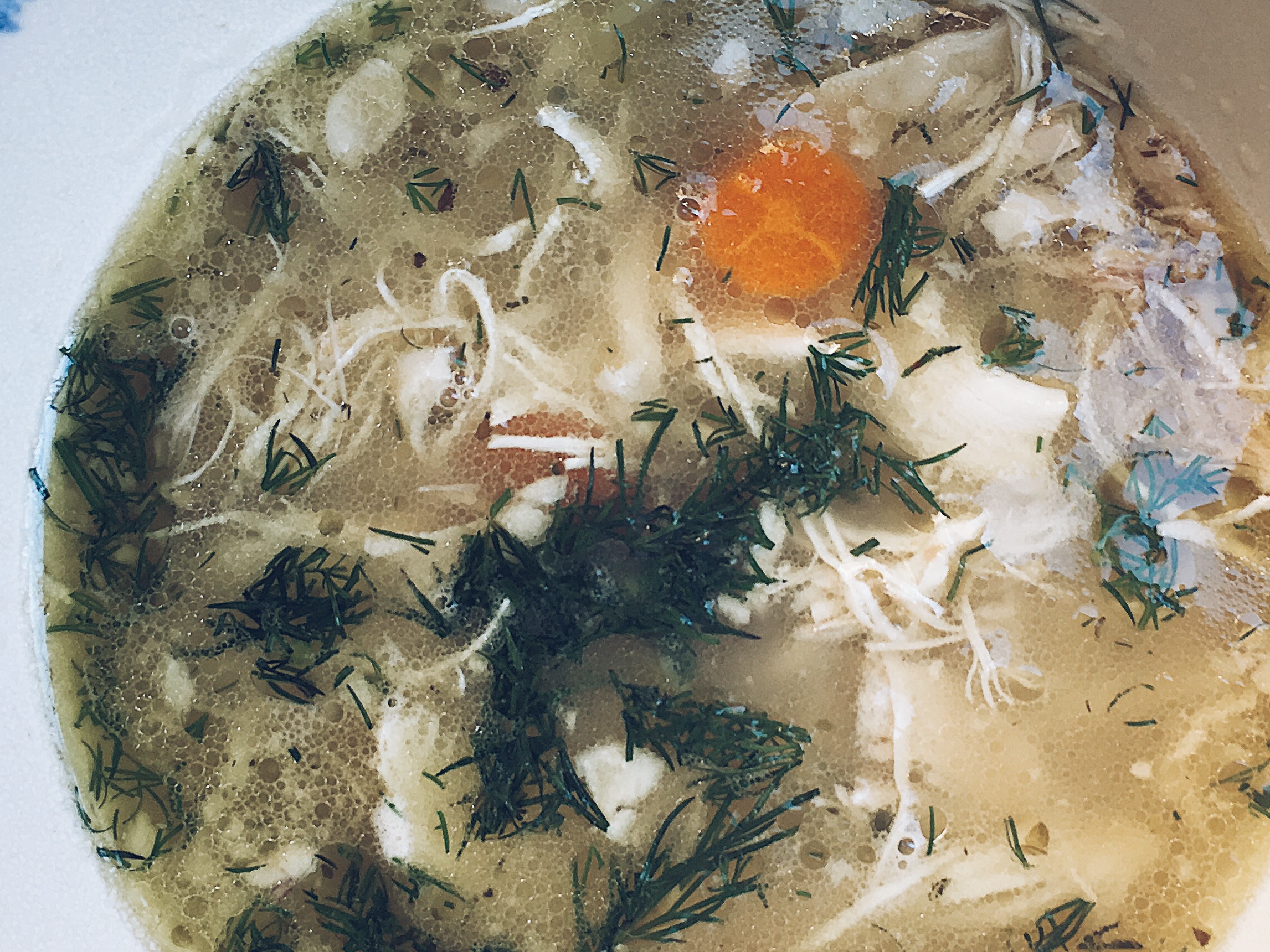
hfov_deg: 37.5
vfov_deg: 28.5
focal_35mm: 51
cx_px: 686
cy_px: 419
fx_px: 1871
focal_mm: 4.15
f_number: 2.2
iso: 32
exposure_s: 1/60
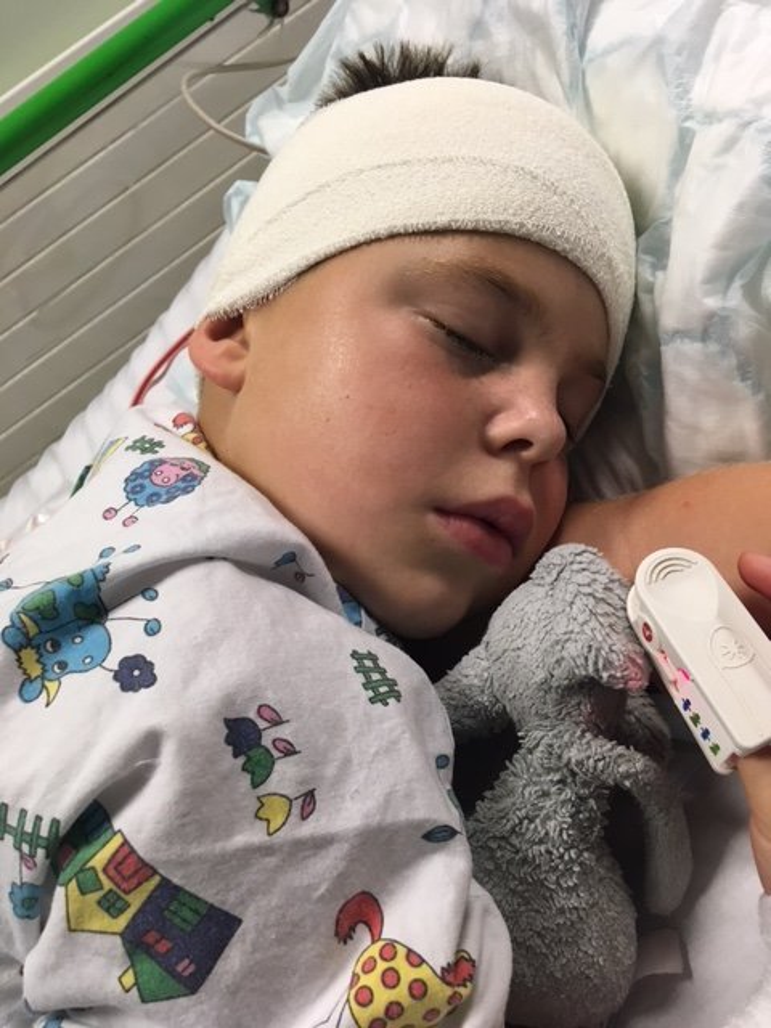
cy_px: 514
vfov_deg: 61.7
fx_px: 861
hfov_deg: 48.2
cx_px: 386
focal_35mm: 29
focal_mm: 4.15
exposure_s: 1/33
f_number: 2.2
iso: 50
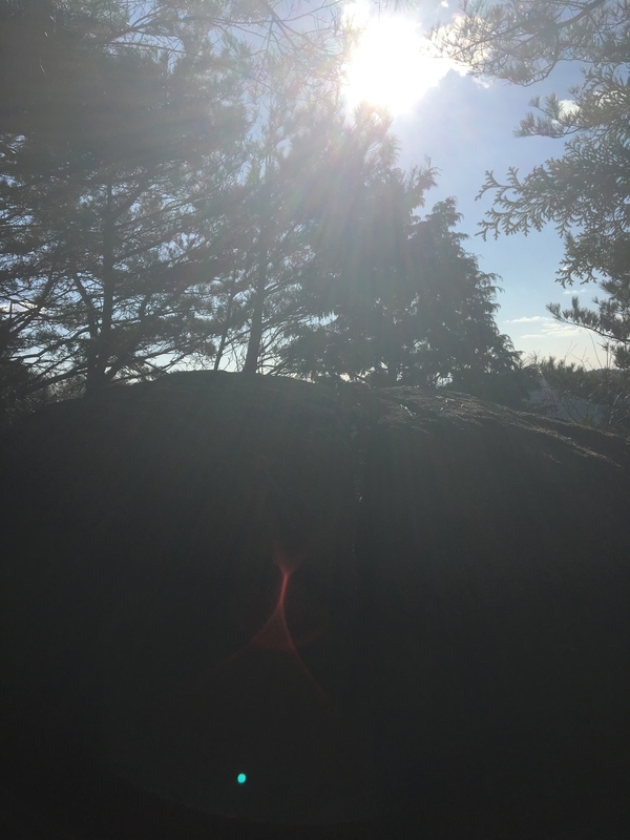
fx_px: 704
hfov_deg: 48.2
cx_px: 315
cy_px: 420
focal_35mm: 29
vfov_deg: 61.7
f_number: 2.2
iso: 25
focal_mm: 4.15
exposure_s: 1/5495
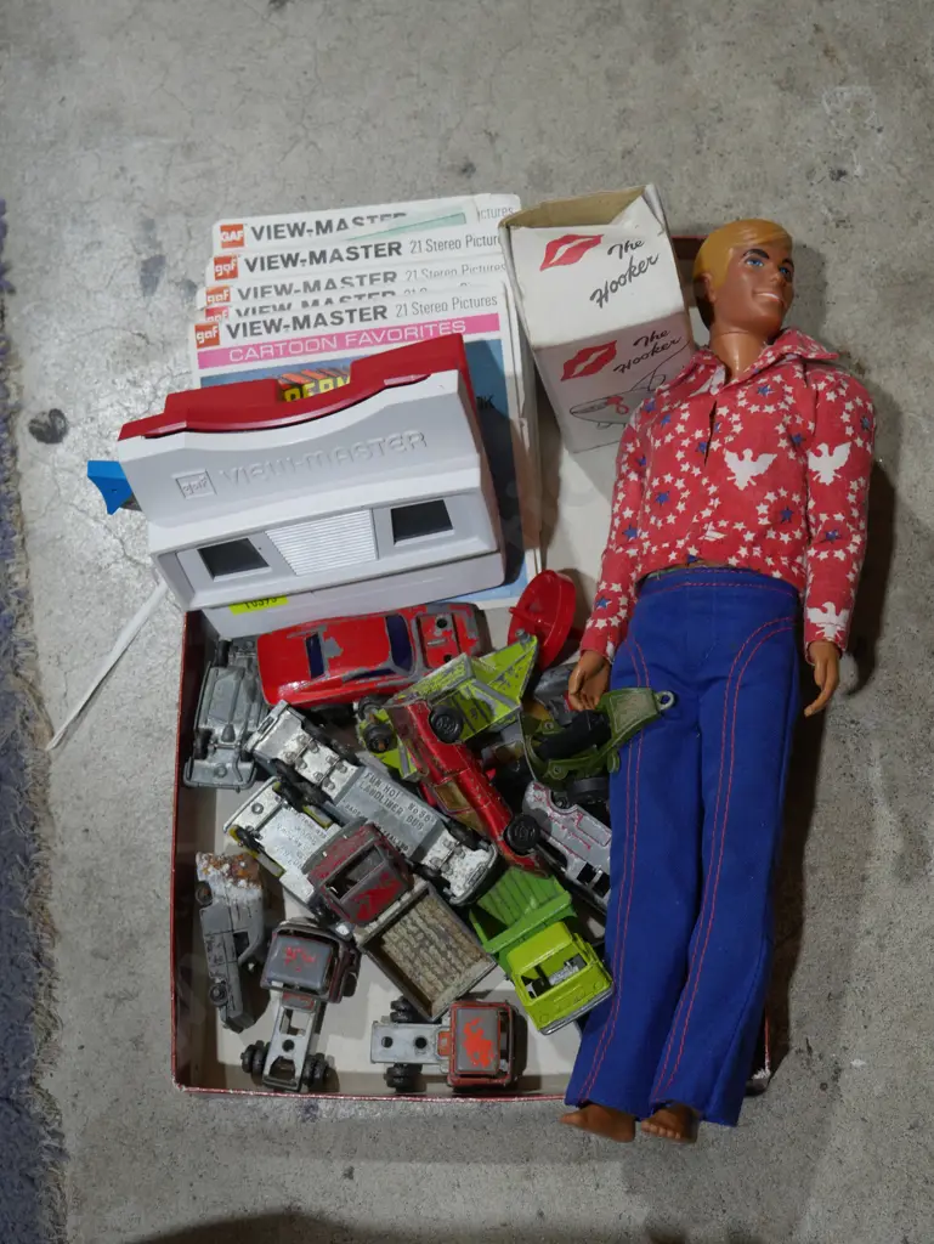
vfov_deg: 38.2
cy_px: 622
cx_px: 467
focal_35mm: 50
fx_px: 1797
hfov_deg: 29.1
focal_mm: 25
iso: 250
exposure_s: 1/60
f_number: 5.3
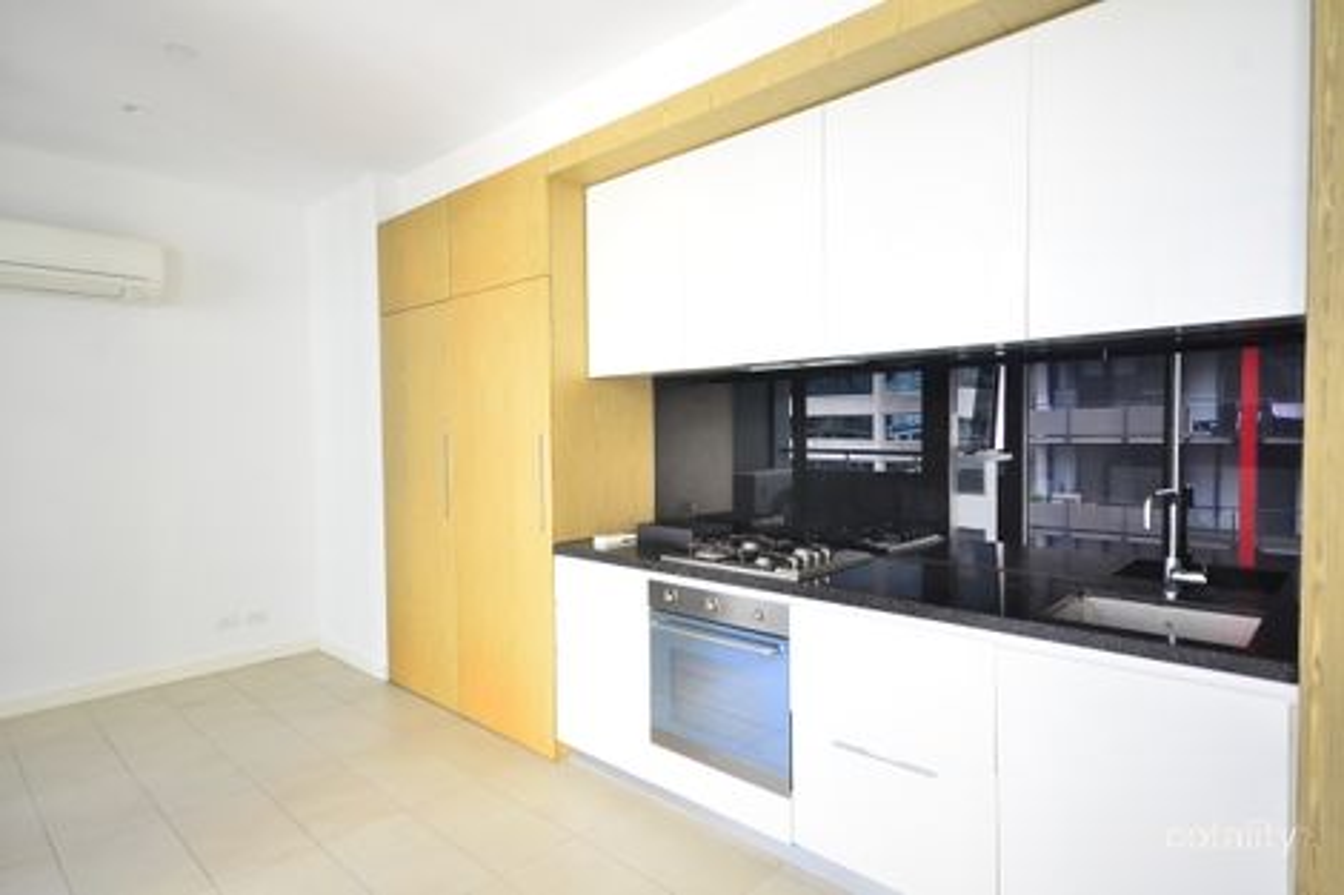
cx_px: 672
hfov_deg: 85.4
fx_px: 728
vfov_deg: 63.2
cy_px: 448
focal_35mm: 20
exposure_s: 1/30
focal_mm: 13
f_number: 4.5
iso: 800
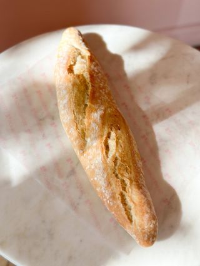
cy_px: 133
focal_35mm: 48
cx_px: 100
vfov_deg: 39.6
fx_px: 369
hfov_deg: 30.3
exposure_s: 1/590
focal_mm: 6.86
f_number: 1.8
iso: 80
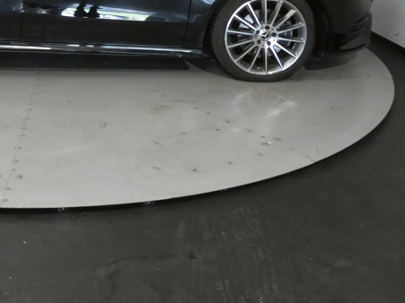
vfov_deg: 25.8
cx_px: 57
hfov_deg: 33.5
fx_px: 643
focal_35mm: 55
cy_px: 41
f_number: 3.3
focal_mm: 5.5
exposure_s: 1/80
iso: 800
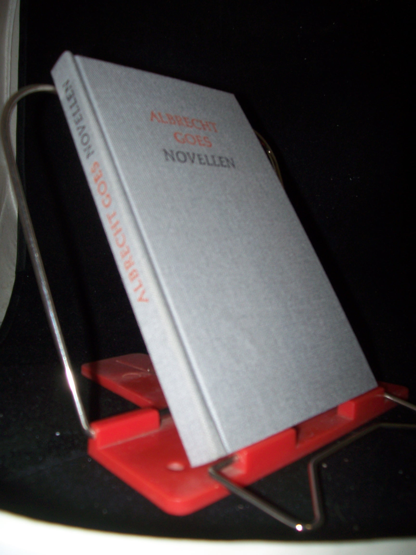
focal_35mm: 34
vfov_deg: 54.0
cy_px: 278
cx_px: 208
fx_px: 545
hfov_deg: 41.8
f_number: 2.7
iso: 80
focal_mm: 5.6
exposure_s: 1/60
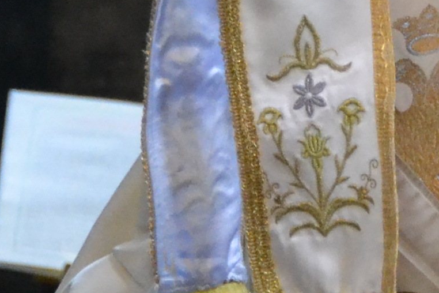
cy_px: -201
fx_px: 8852
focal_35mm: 726
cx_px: 762
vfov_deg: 1.9
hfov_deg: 2.8
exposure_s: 1/40
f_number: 5.3
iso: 3200
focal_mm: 80
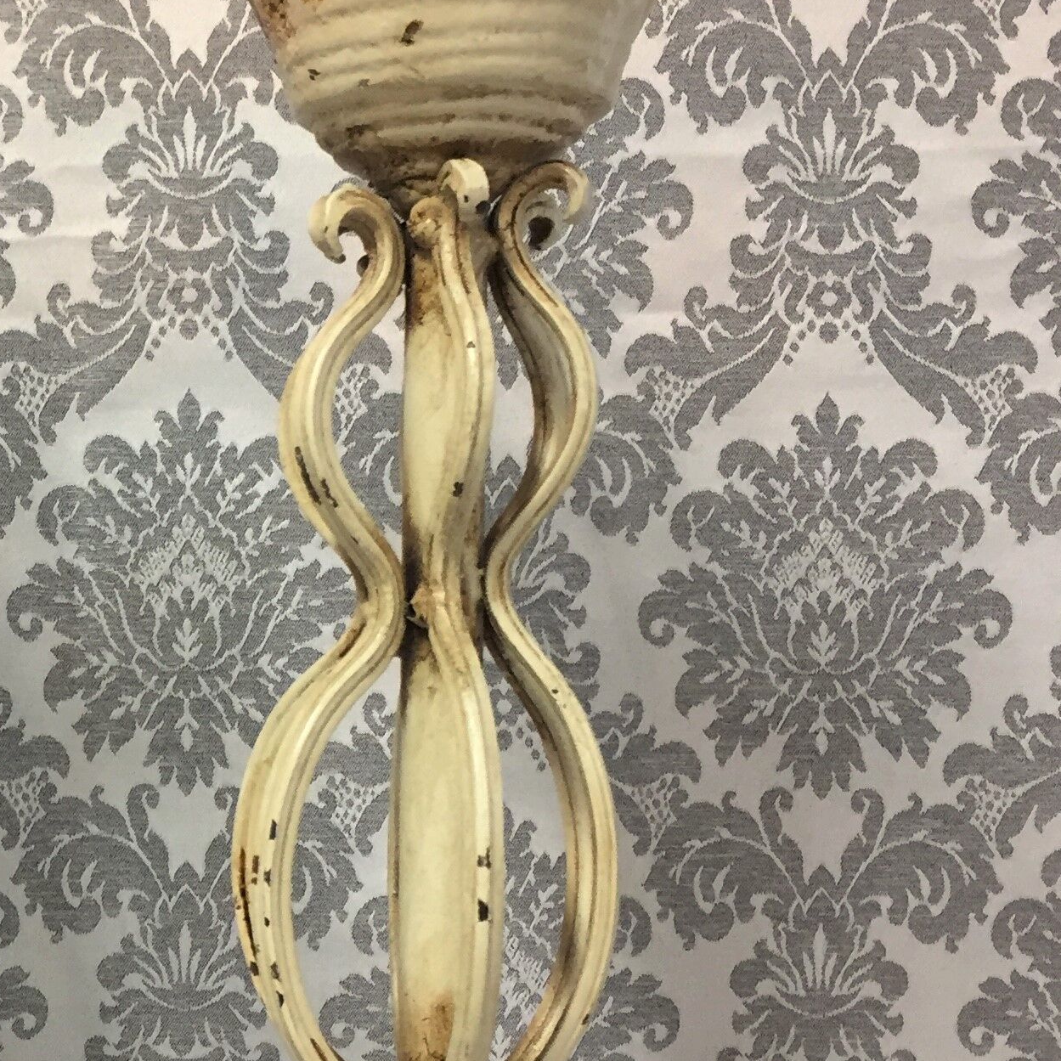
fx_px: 2323
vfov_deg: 25.6
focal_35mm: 67
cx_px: -20
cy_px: 681
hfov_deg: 24.5
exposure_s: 1/33
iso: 125
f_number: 2.2
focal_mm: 4.15
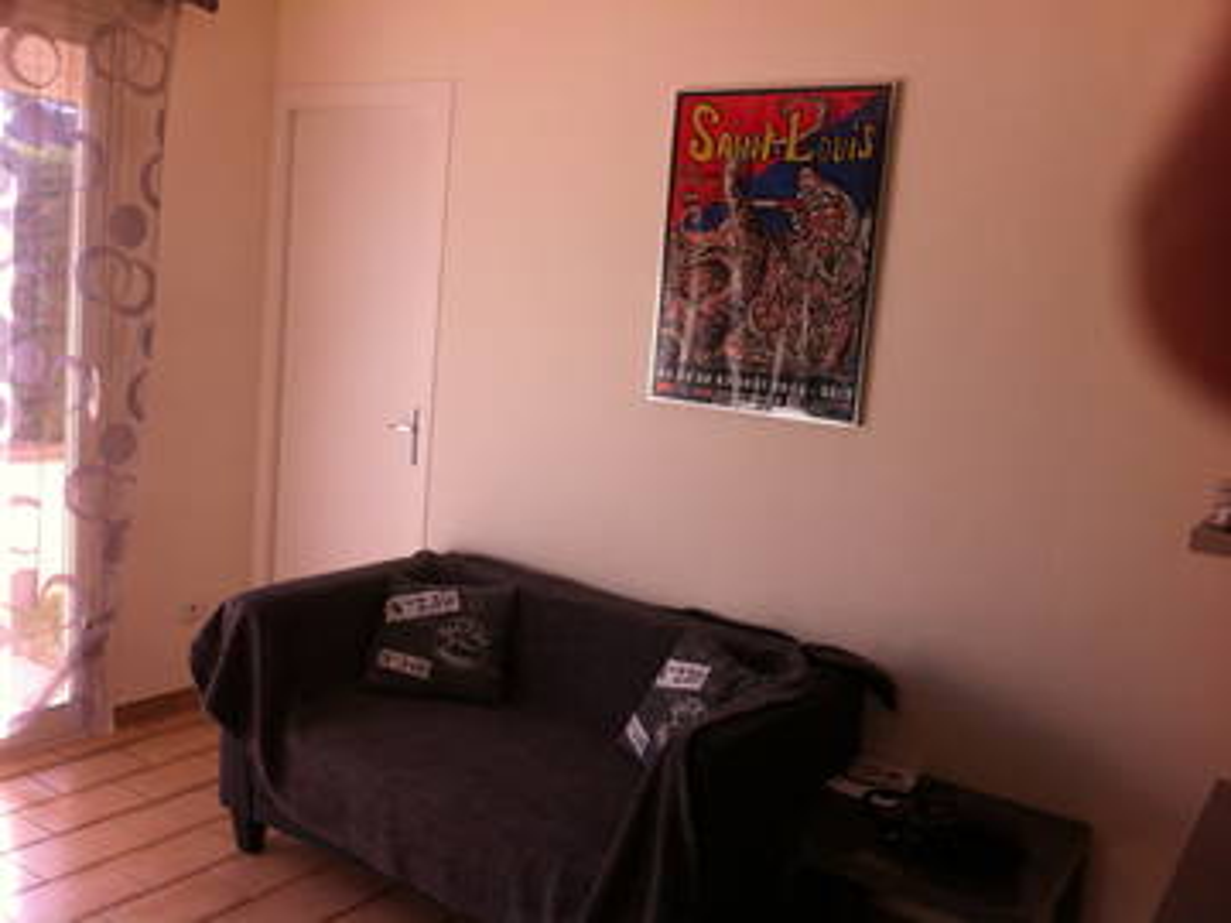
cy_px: 462
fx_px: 1245
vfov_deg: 40.7
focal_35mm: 35
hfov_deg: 52.6
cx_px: 616
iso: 80
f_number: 2.8
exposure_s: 1/202
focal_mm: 3.85
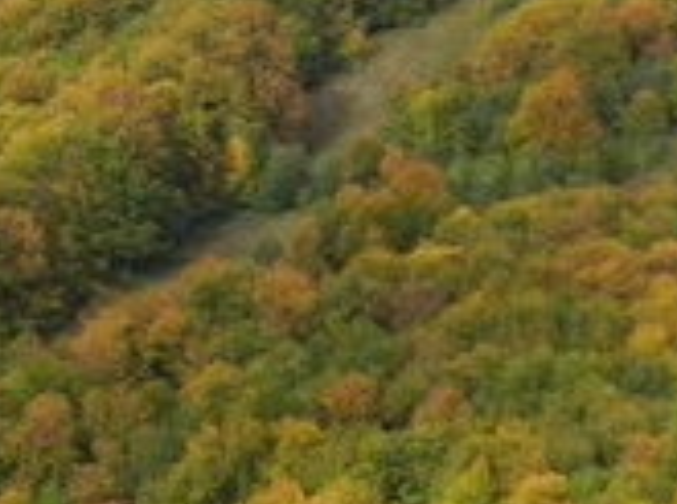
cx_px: -837
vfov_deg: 7.3
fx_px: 3883
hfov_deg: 9.1
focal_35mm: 199
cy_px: -332
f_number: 3.7
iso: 160
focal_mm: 5.6
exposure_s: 1/800
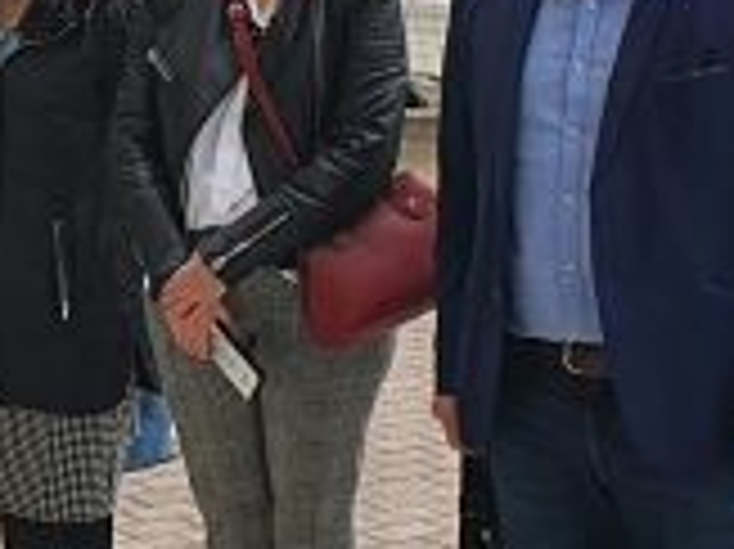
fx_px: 2246
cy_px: -164
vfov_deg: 13.4
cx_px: -187
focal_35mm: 106
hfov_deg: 17.5
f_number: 2.4
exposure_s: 1/311
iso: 50
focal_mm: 4.32
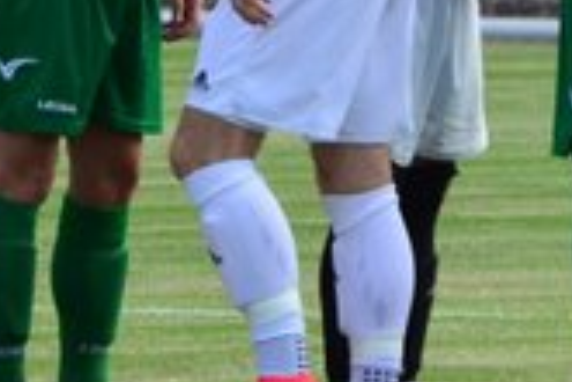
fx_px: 25225
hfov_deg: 1.3
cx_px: 229
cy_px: 28
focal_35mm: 1588
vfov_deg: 0.9
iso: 640
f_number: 5.3
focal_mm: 195
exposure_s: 1/2000
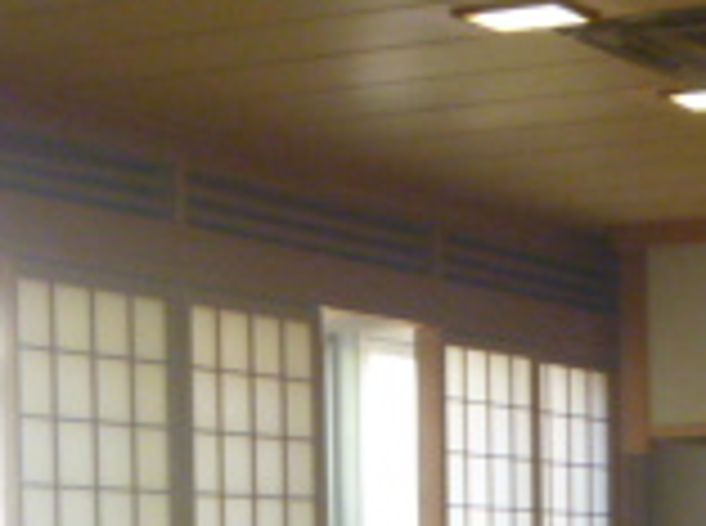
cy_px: 1012
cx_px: 135
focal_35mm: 143
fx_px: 2910
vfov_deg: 9.7
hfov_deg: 13.8
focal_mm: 6.3
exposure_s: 1/30
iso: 320
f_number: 3.5
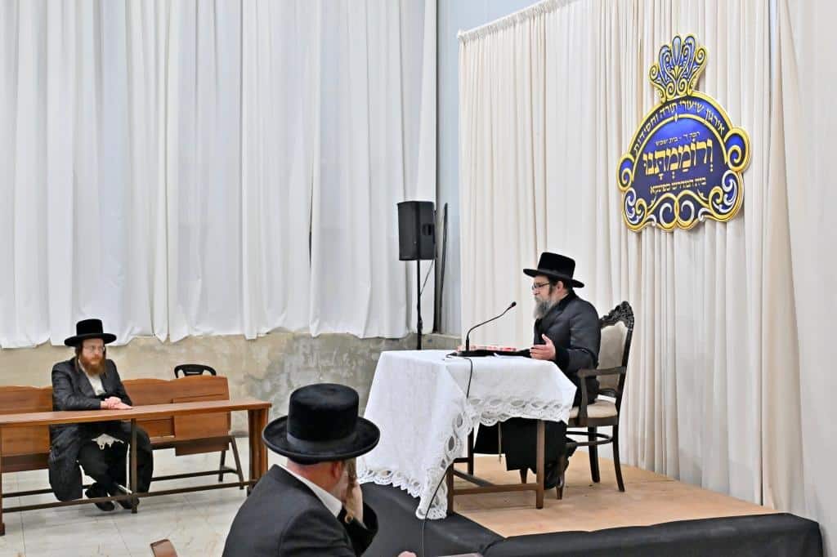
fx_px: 1046
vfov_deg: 29.8
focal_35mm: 45
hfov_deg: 43.6
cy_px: 278
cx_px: 418
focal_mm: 30
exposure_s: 1/200
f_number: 4
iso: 1250
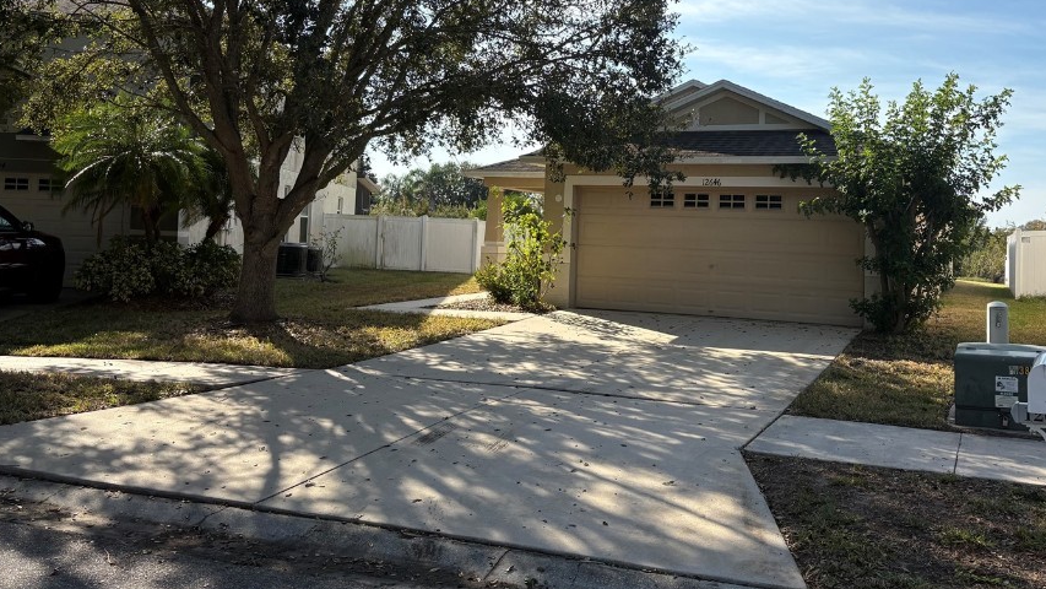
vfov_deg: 34.3
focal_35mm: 34
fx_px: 943
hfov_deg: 57.6
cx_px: 622
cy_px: 193
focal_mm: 5.96
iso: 50
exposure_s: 1/2865
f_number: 1.6
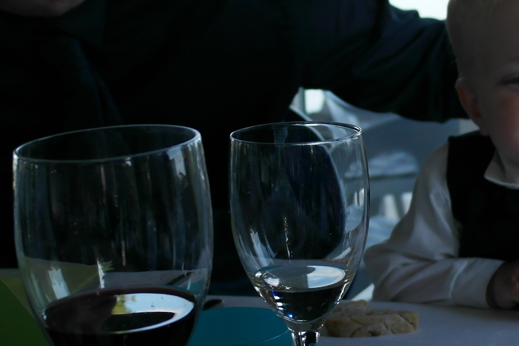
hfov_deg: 21.1
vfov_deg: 14.2
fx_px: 1384
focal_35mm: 96
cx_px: 391
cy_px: 92
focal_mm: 20
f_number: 4
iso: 200
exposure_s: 1/160
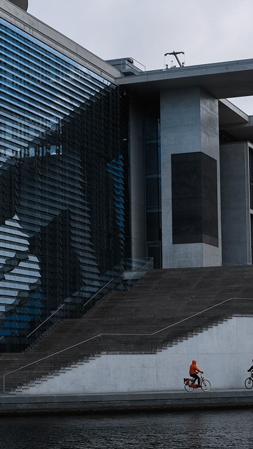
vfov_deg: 24.5
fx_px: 1038
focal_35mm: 87
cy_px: 235
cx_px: 92
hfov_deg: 13.9
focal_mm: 50
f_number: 4
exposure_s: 1/800
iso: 100
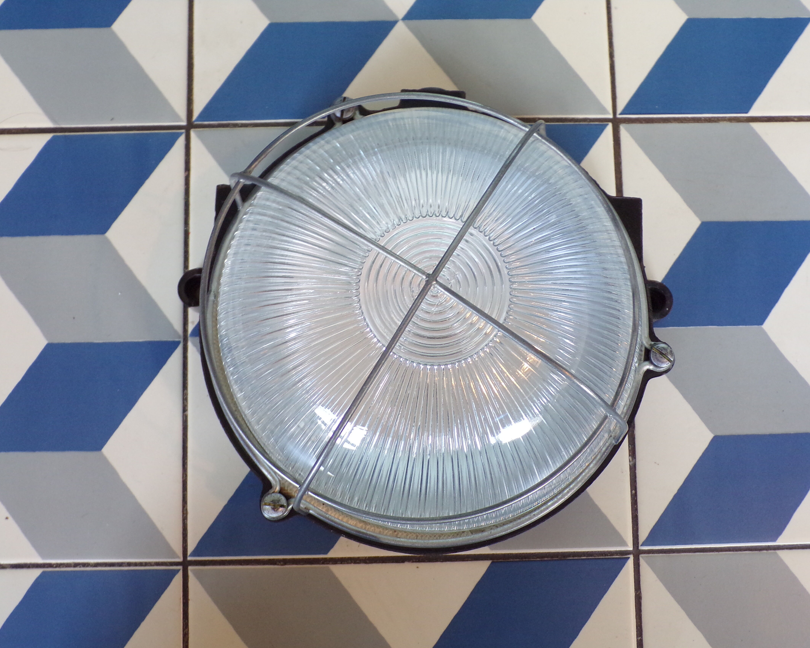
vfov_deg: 38.2
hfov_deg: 46.8
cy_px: 327
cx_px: 426
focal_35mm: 39
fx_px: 935
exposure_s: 1/18
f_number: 3.3
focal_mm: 6.6
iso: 200
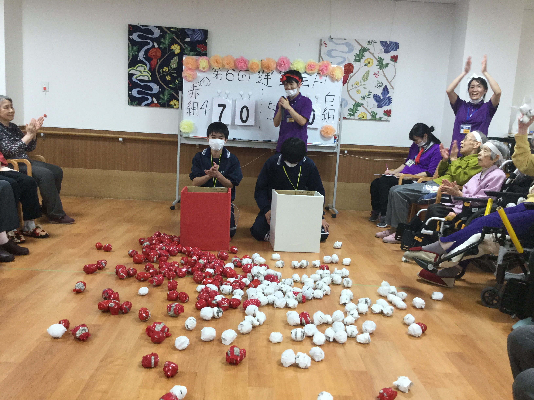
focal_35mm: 31
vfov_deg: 45.4
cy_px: 200
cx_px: 267
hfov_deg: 58.4
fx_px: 478
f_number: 2.4
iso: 64
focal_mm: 3.3
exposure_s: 1/30
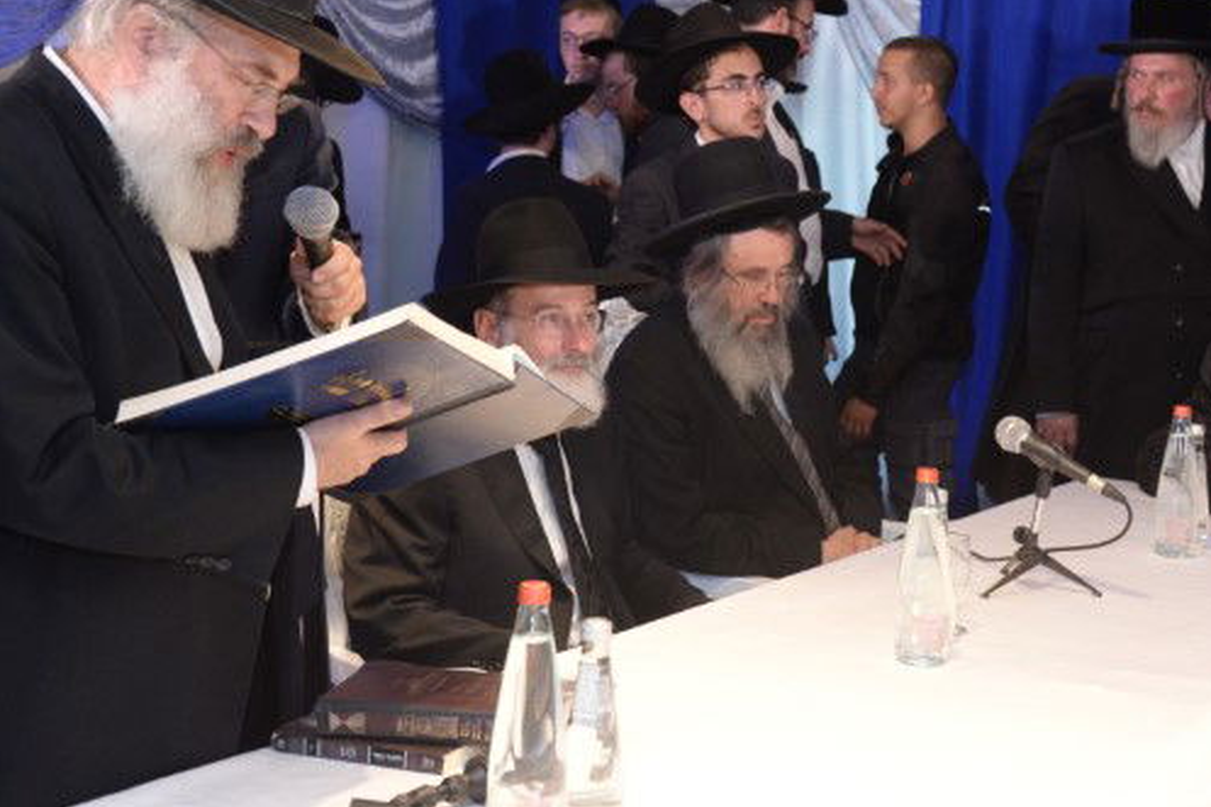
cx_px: 758
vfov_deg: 23.3
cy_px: 263
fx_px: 1950
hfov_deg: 34.3
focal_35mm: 58
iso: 2000
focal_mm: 40
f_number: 5.6
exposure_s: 1/100
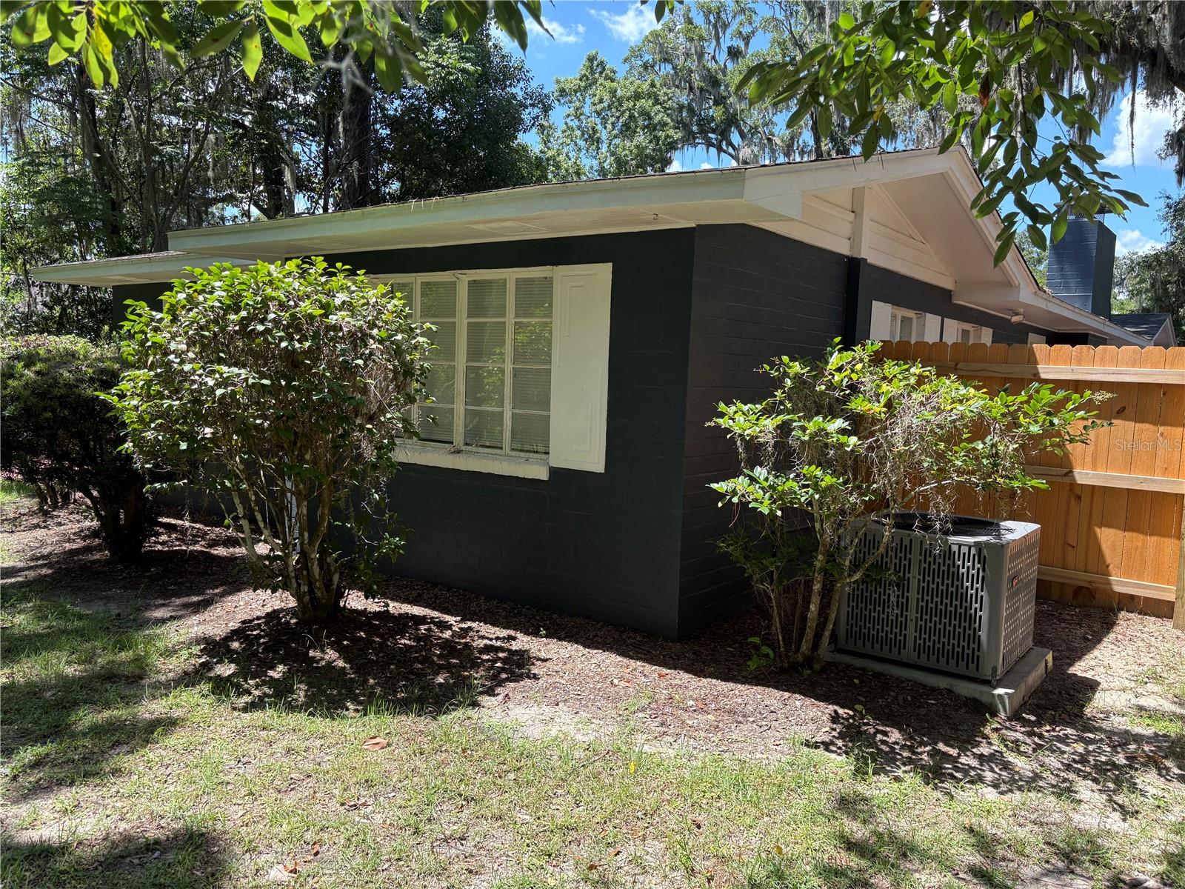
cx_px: 592
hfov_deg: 67.3
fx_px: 890
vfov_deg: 53.1
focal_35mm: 26
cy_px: 444
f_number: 1.6
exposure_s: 1/660
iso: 50
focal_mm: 5.96
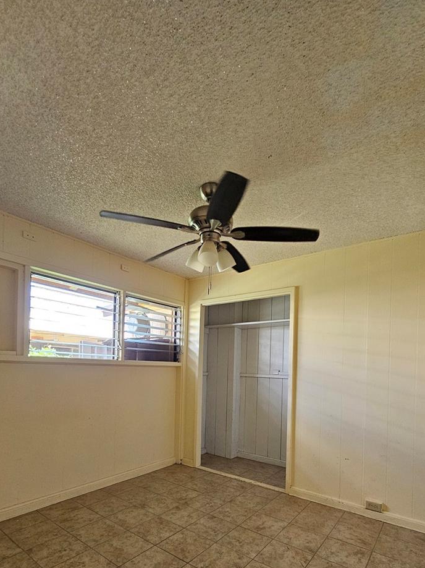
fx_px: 278
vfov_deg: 88.4
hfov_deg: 74.7
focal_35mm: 17
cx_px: 214
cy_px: 369
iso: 320
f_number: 2.2
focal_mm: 2.2
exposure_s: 1/77
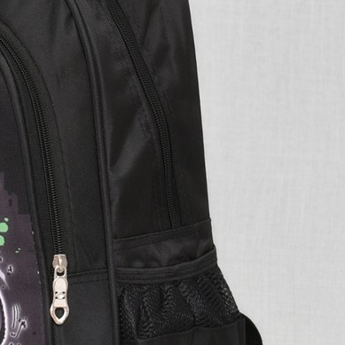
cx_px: 1
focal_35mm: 193
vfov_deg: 9.1
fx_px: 2176
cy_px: 195
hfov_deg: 9.0
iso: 100
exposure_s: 1/60
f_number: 5.6
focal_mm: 46
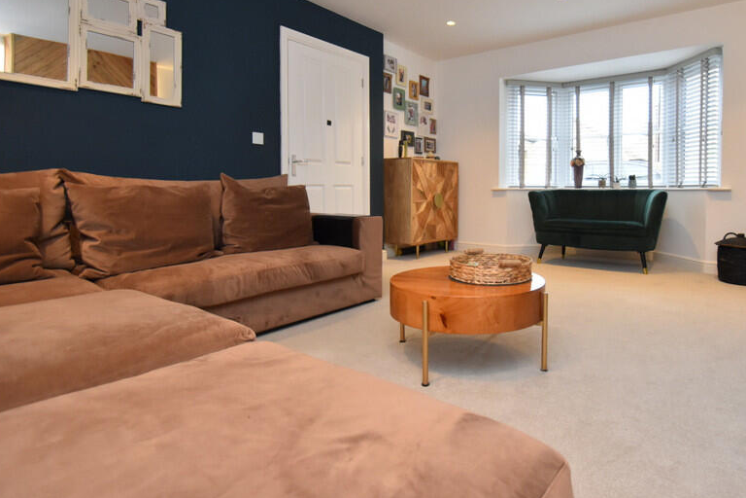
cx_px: 459
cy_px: 179
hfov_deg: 82.6
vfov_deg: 60.9
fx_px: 414
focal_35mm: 20
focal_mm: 10
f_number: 4
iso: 1000
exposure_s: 1/125
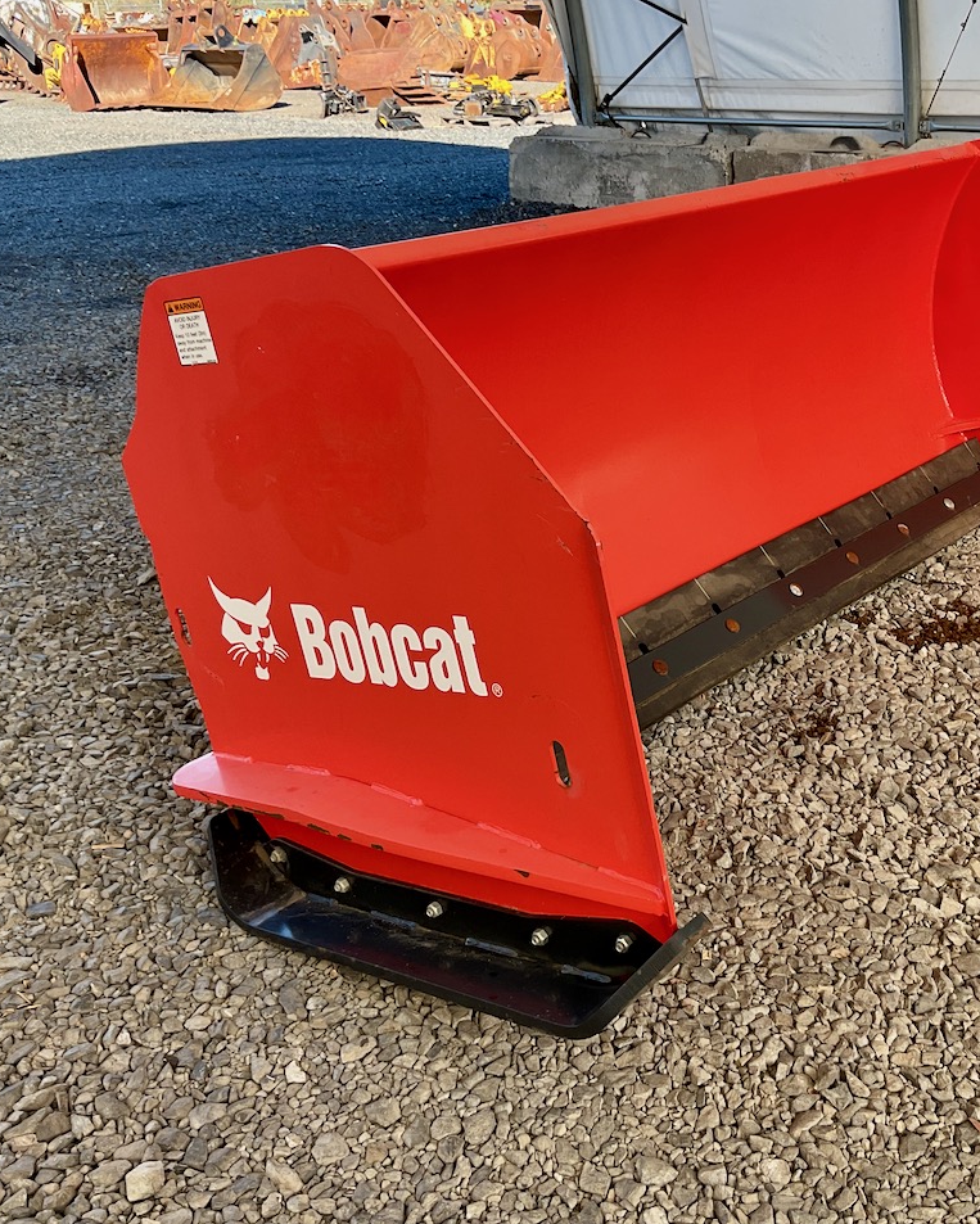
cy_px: 614
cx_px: 682
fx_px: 1377
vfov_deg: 47.9
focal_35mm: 38
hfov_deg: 38.6
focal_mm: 3
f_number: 1.8
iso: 16
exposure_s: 1/206
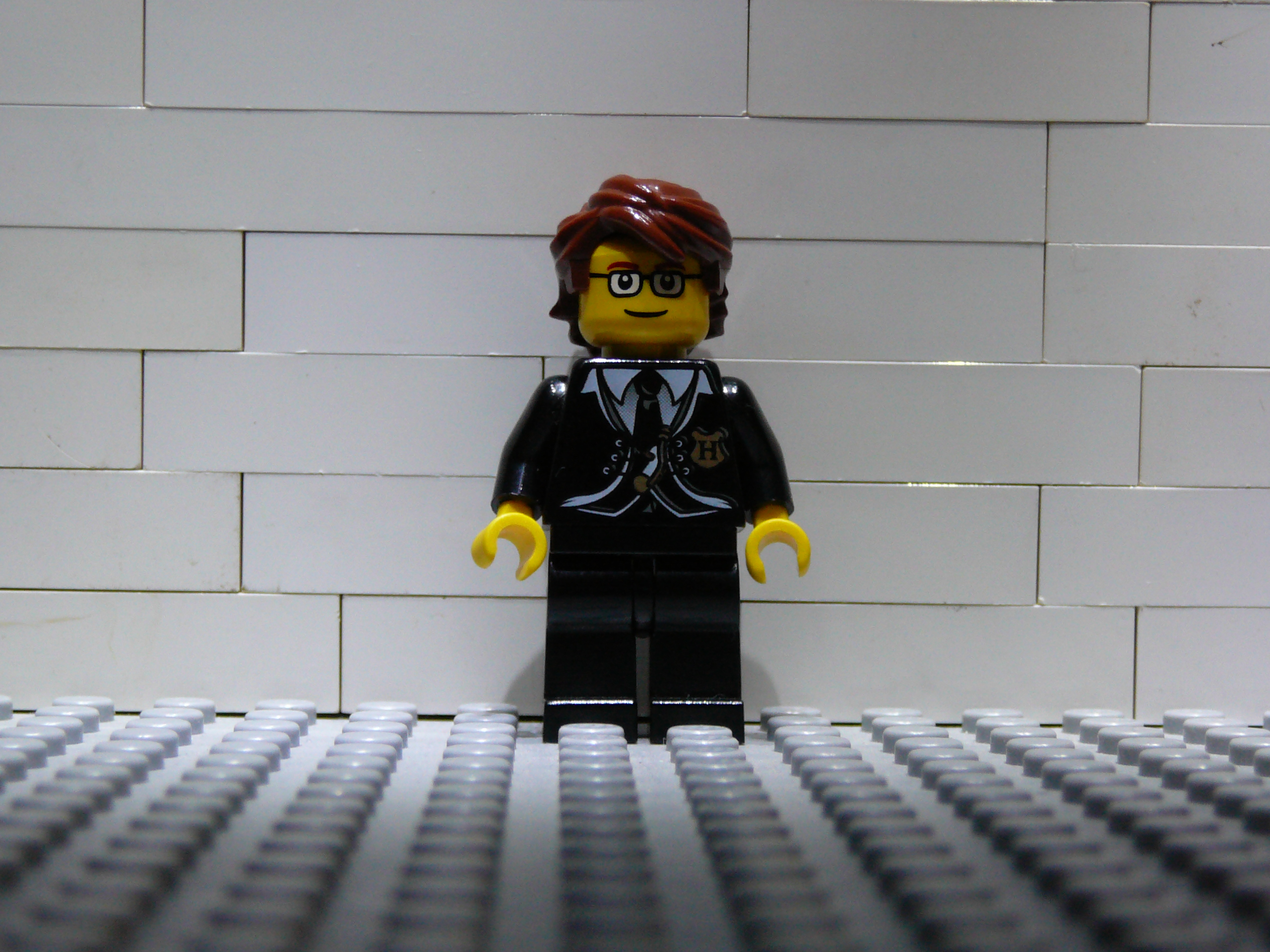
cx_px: 635
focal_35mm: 82
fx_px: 3008
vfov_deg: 18.0
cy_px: 476
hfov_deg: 23.8
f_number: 3.8
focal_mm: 12.2
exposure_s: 1/15
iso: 200
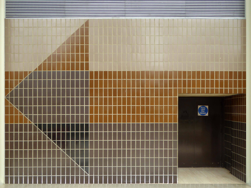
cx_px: 126
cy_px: 94
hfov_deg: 44.8
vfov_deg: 34.3
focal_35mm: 42
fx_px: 305
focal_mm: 7.2
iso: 100
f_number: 3.8
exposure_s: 1/100
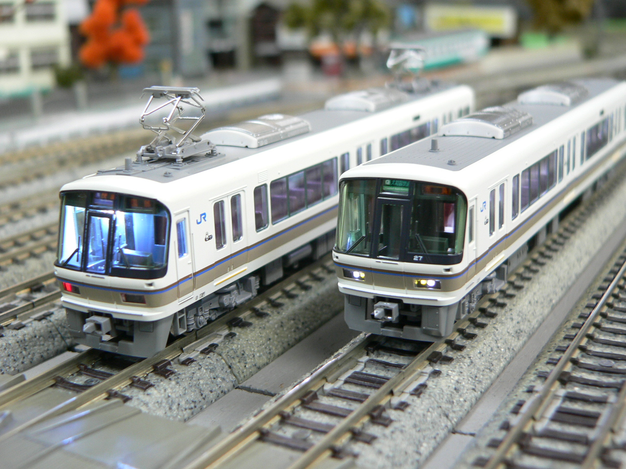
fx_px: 868
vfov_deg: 30.3
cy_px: 234
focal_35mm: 48
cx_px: 313
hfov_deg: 39.7
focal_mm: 8
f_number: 2.8
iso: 100
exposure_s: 1/6
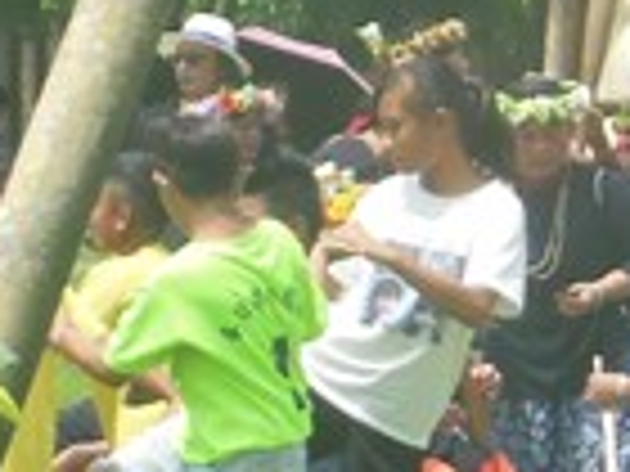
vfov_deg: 1.2
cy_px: -265
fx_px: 22859
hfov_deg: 1.6
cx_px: 976
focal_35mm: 1256
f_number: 5.9
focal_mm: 39.3
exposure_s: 1/320
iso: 125
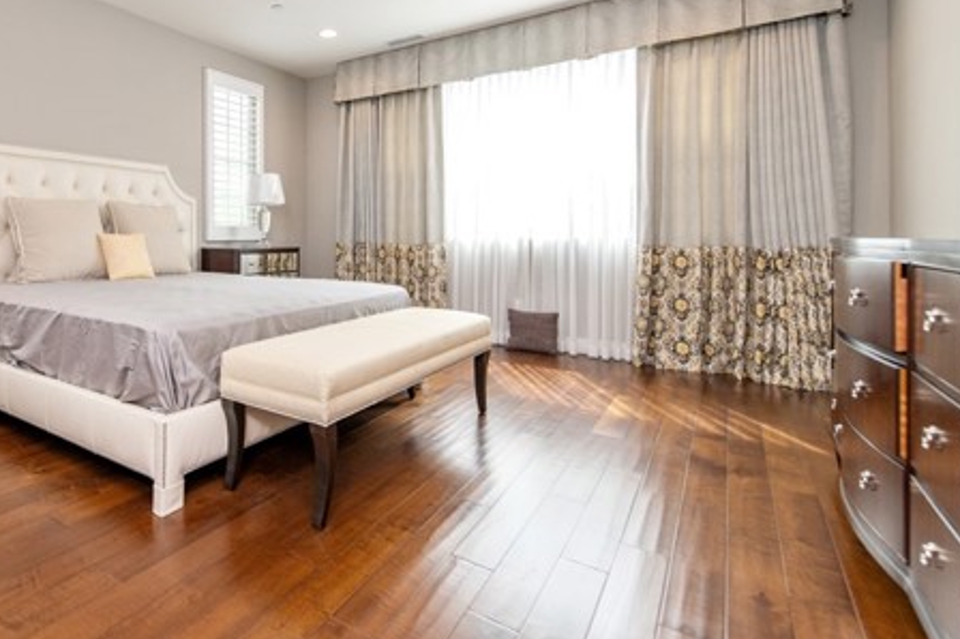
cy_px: 242
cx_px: 285
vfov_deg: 61.1
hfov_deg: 79.8
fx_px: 533
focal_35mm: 20
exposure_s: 1/60
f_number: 4
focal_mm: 14
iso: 360
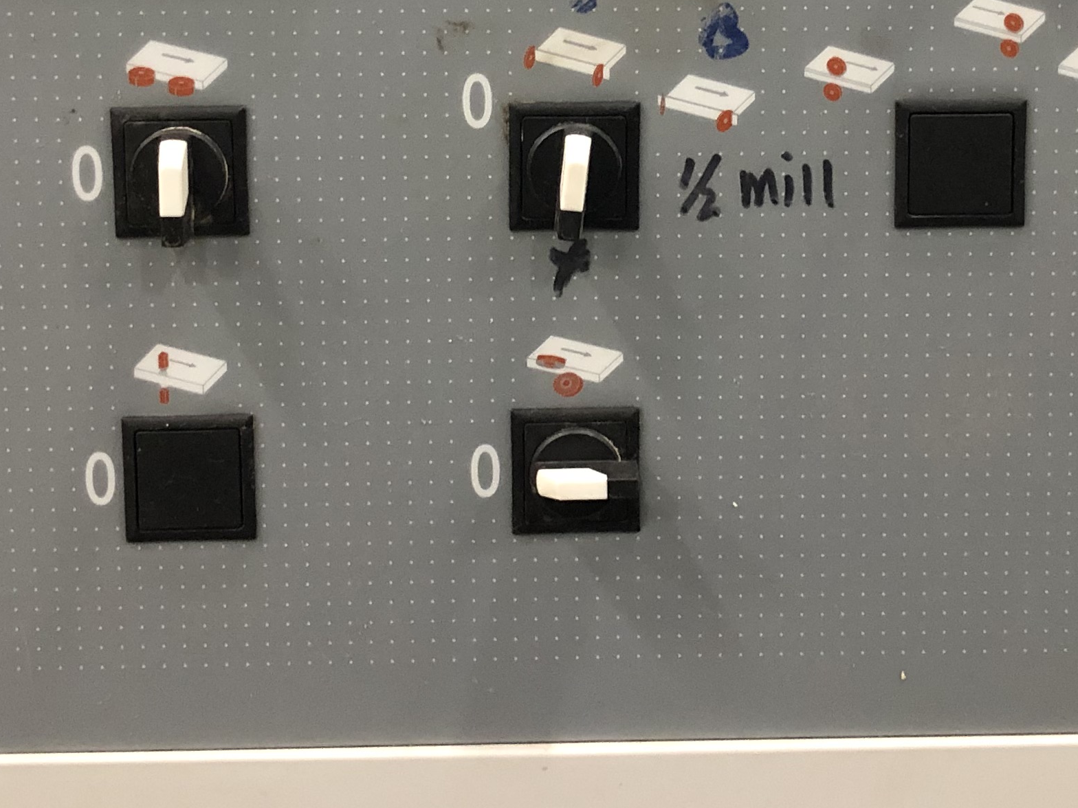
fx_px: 2242
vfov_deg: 20.0
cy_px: 54
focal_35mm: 72
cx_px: 629
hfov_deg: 27.0
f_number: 1.8
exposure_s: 1/15
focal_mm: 4
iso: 100
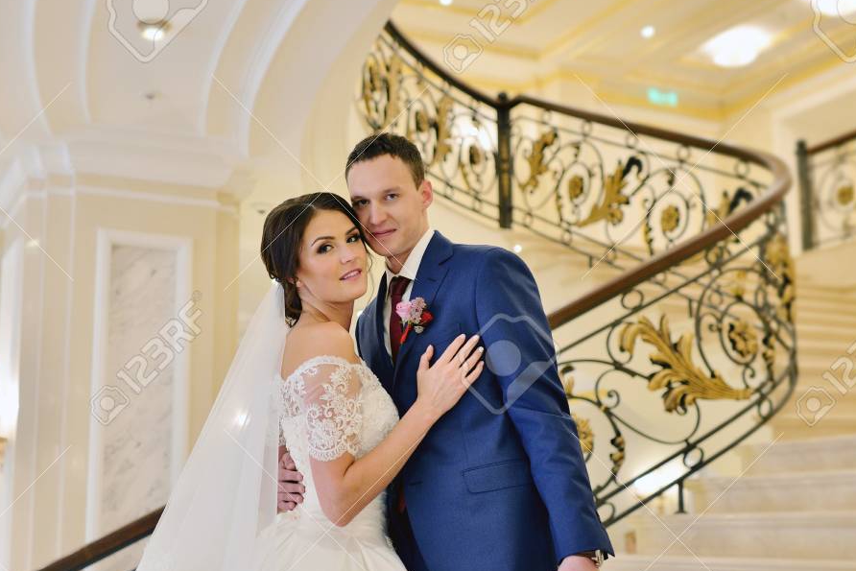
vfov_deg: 26.5
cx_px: 325
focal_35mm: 51
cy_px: 325
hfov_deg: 38.6
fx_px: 1213
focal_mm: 35
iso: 400
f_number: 2.5
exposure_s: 1/160
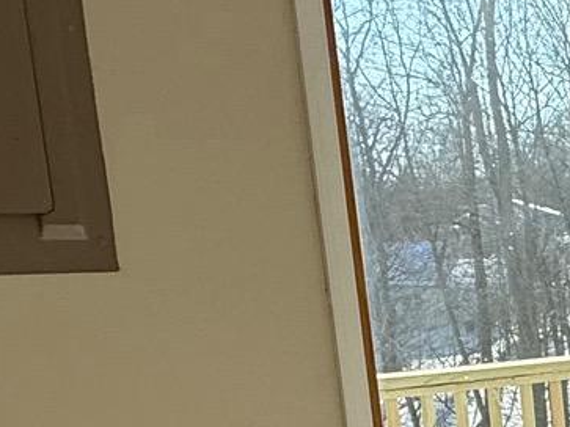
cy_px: 452
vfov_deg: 18.1
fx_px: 1300
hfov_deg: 18.1
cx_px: 1099
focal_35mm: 79
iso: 50
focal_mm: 2.22
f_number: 2.2
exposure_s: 1/799
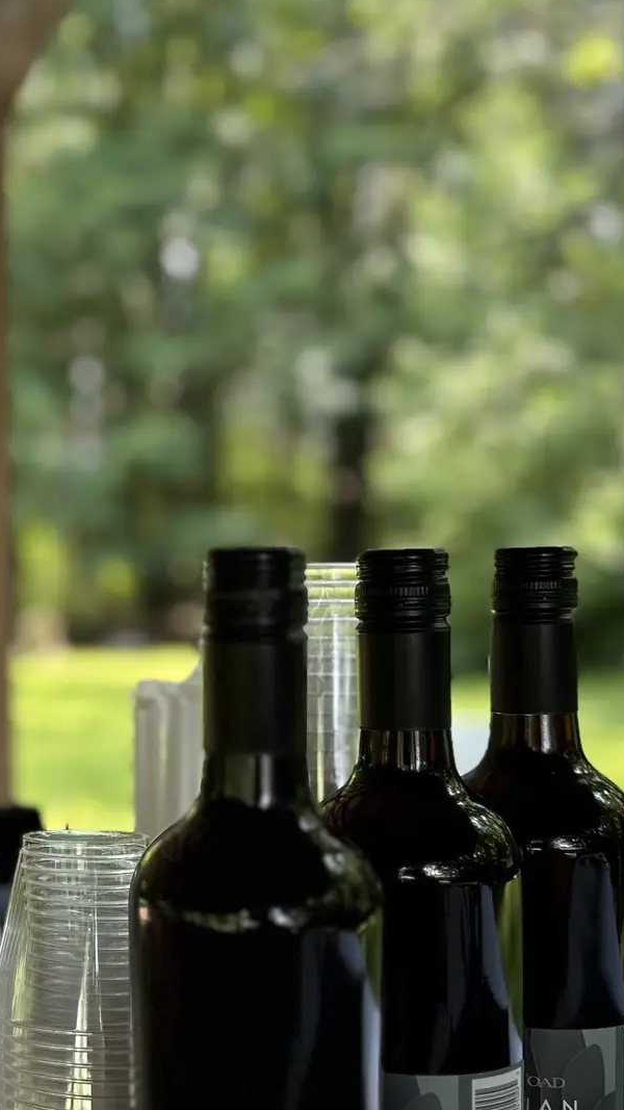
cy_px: 667
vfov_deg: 41.9
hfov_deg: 22.5
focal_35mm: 49
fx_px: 1442
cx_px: -123
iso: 64
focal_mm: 6.86
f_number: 1.78
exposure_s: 1/162
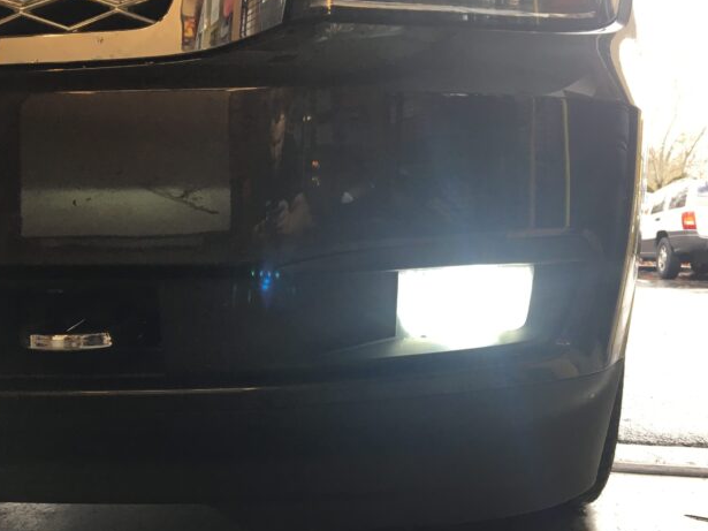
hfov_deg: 55.3
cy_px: 297
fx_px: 675
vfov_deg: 42.9
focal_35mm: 33
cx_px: 374
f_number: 2.2
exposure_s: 1/30
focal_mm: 4.15
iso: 25
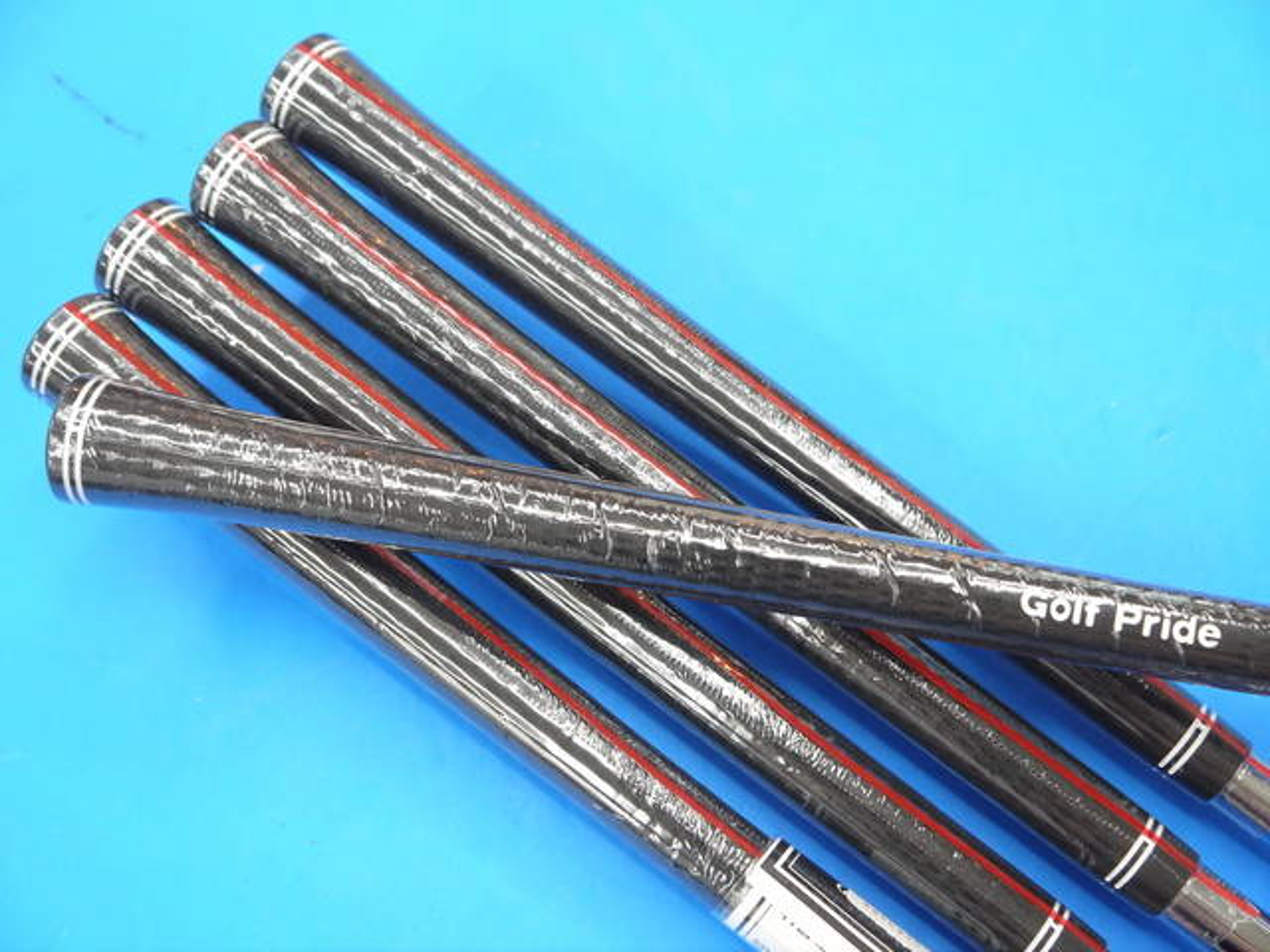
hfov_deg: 38.2
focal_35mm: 50
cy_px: 476
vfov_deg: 29.1
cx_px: 635
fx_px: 1834
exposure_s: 1/125
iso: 800
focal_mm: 25
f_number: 4.6
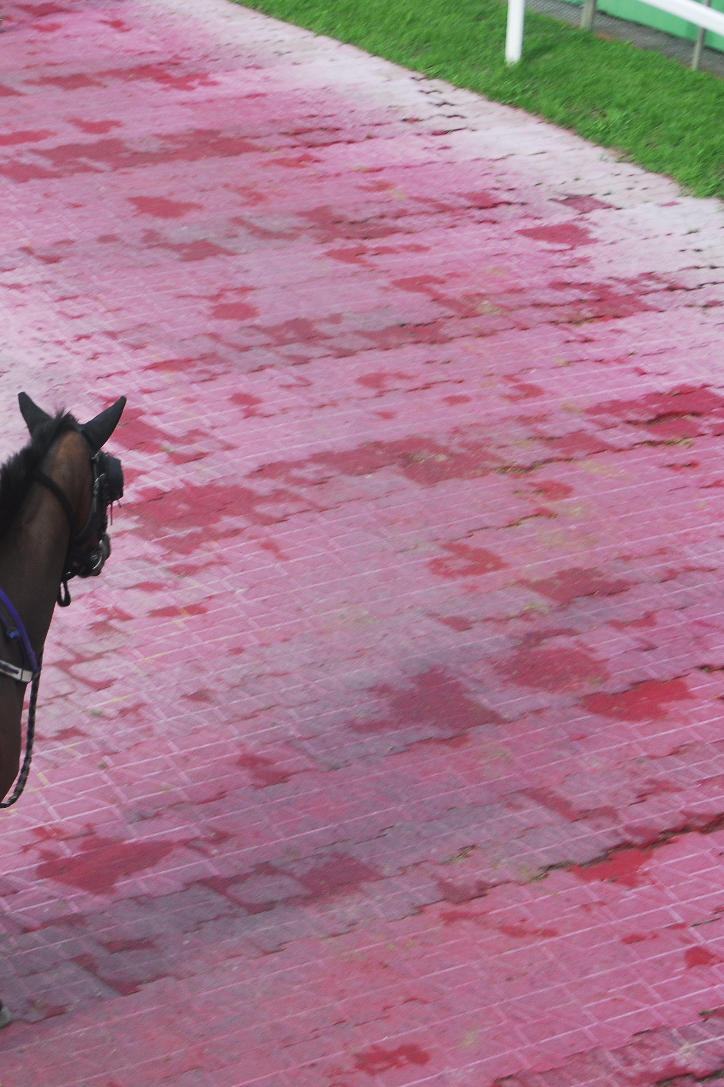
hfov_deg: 11.0
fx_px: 3733
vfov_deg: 16.6
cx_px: 42
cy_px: 542
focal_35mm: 124
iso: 100
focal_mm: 55
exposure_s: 1/125
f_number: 5.6
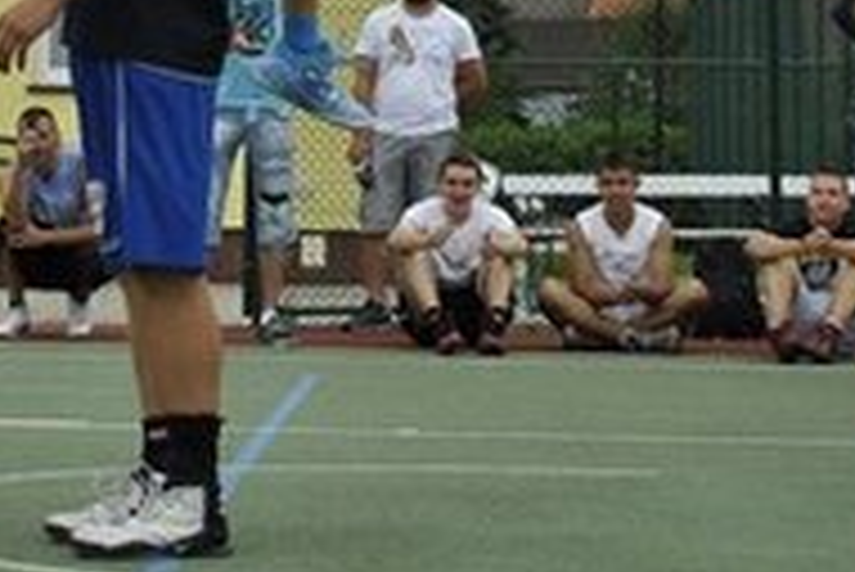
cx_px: 153
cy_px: -232
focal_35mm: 144
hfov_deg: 14.2
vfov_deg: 9.3
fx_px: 3423
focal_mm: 28
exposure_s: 1/1000
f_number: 4.5
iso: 140
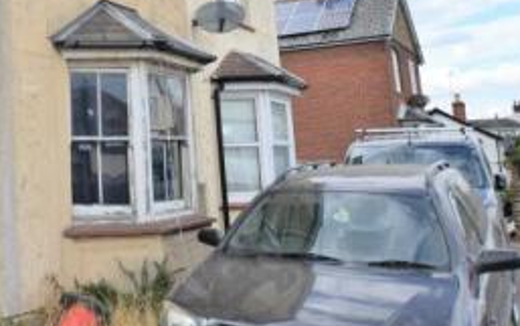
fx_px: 553
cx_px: -86
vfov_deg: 31.8
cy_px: 56
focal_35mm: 39
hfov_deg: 38.8
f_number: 4
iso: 800
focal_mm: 10
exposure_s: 1/4000
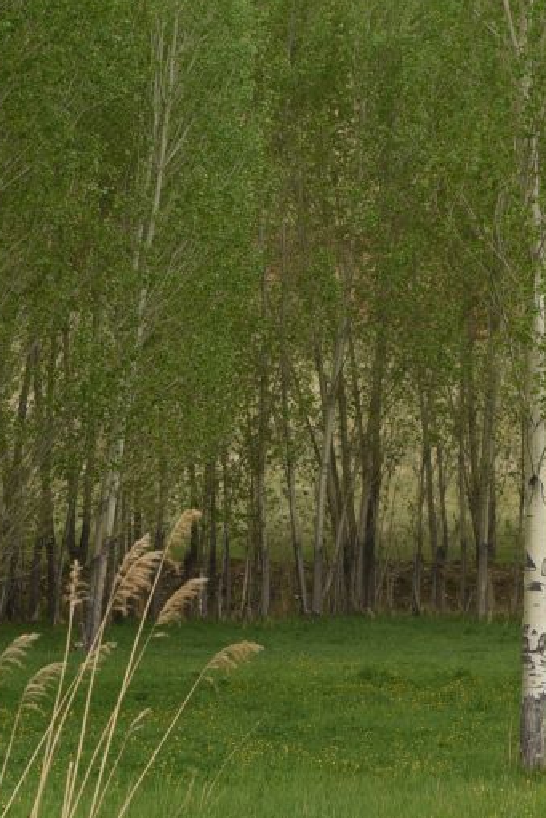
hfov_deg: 9.7
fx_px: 3183
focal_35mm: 140
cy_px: 51
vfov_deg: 14.5
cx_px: 568
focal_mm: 55
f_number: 8
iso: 320
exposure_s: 1/125
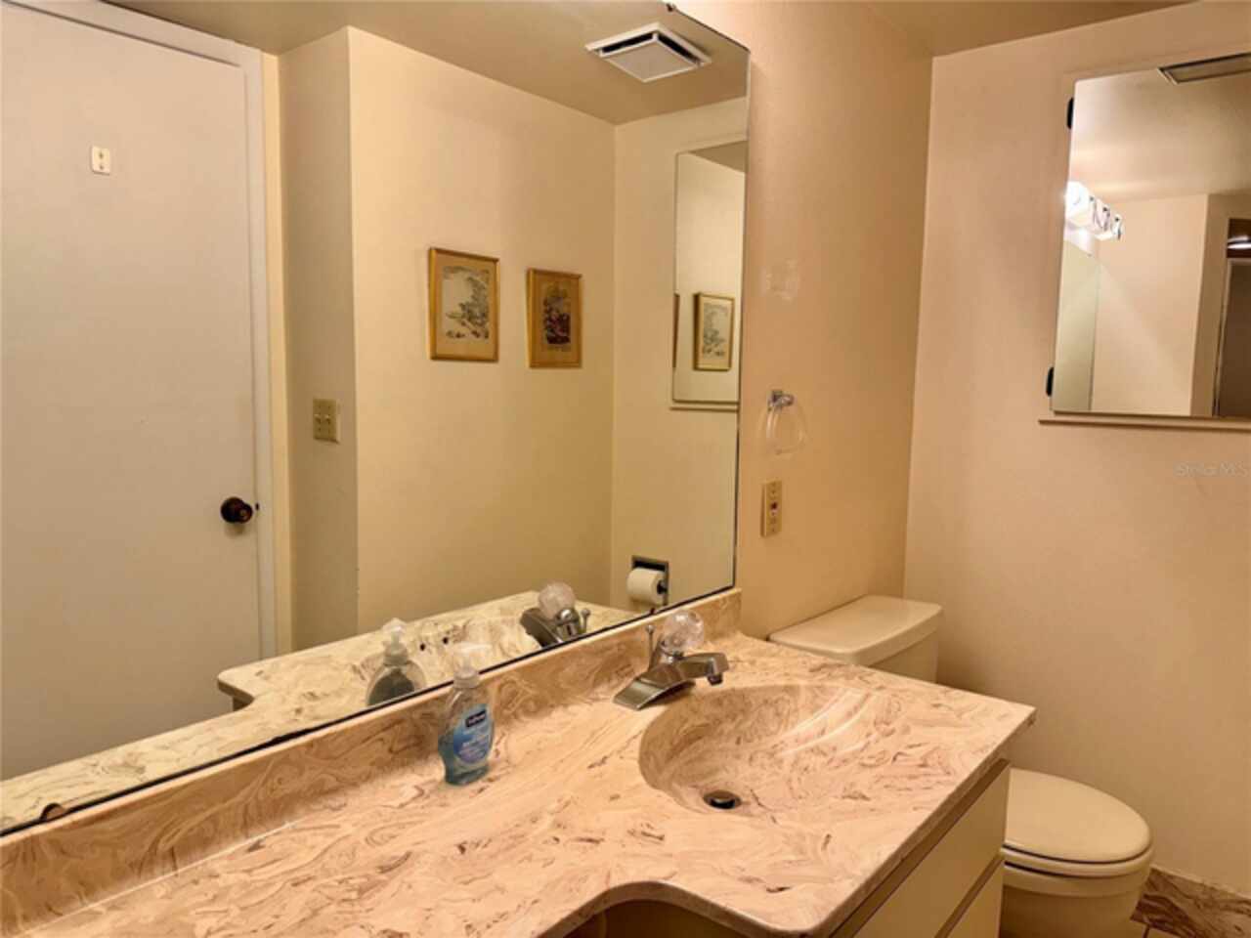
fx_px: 867
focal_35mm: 24
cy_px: 469
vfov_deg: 56.8
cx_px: 626
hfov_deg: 71.6
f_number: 1.78
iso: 100
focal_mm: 6.76
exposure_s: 1/148
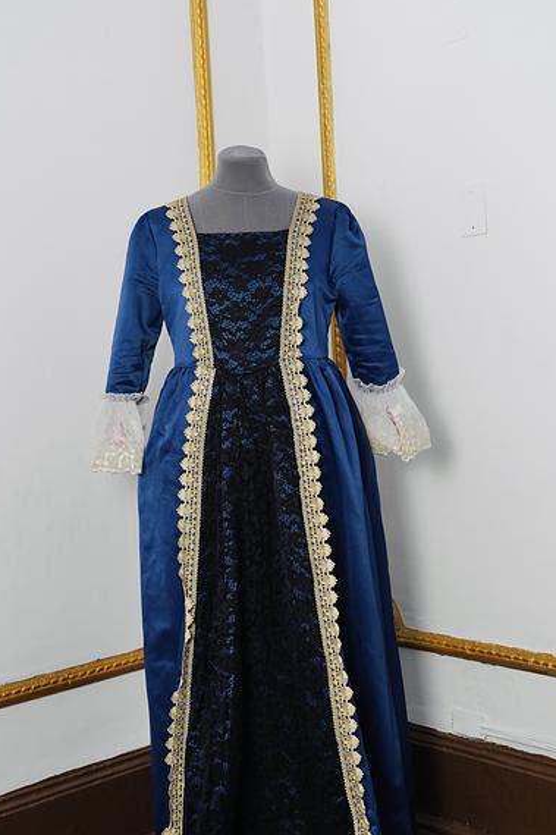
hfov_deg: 26.0
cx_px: 257
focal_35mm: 52
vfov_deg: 38.2
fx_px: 1205
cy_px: 437
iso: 3200
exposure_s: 1/160
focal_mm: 37
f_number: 5
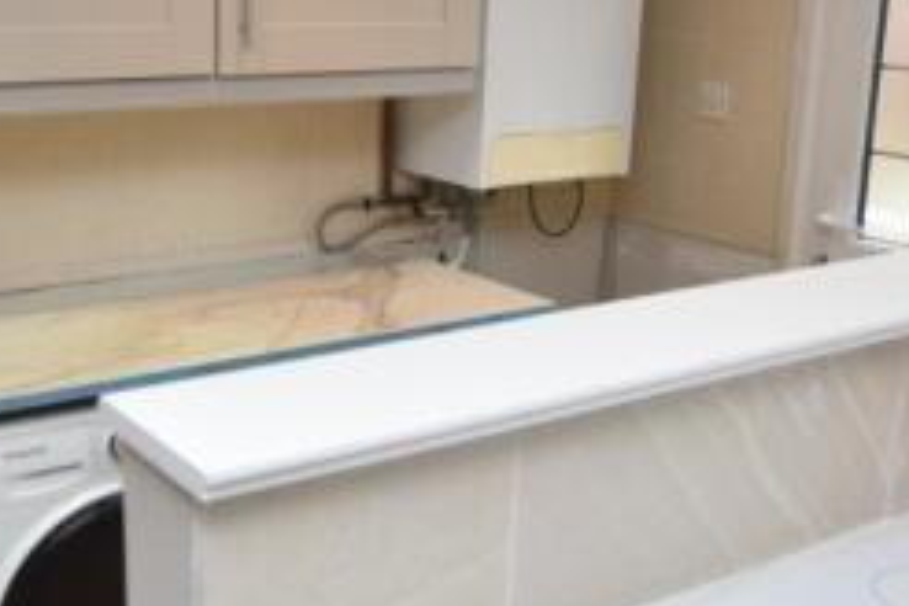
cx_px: 323
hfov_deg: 40.7
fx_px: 1212
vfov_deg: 28.1
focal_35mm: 48
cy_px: 268
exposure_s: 1/30
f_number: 3.5
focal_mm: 12
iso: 100
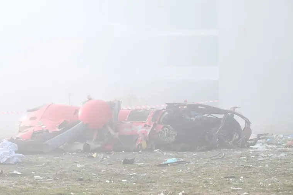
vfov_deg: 11.2
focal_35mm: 122
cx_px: 130
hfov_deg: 16.8
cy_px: 101
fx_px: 992
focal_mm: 105
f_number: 5.6
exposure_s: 1/1250
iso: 400
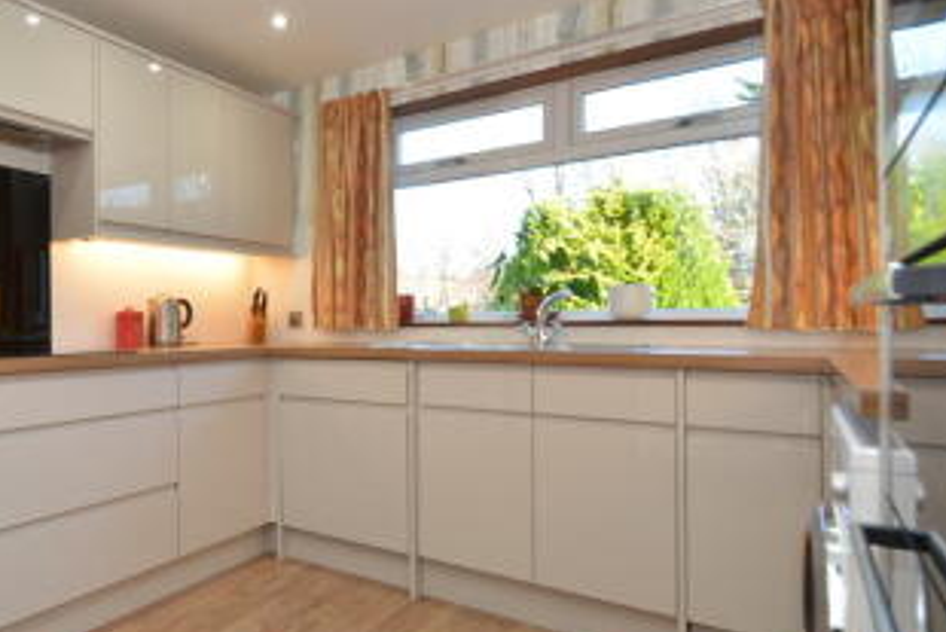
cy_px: 307
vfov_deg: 55.2
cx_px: 278
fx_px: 605
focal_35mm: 23
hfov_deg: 72.5
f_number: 6.3
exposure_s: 1/15
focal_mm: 10
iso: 100
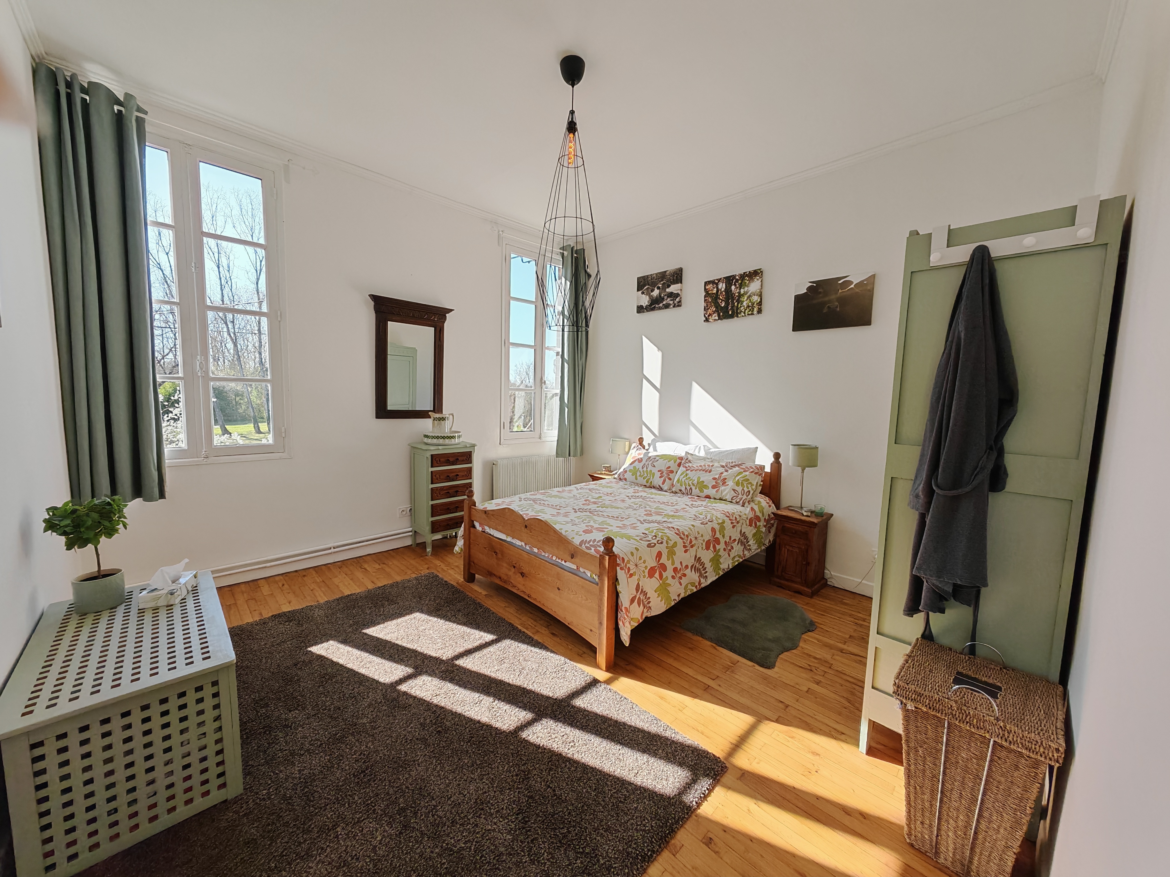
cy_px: 438
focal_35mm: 12
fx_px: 406
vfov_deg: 94.5
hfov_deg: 110.5
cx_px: 585
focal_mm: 1.82
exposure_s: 1/280
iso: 50
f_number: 2
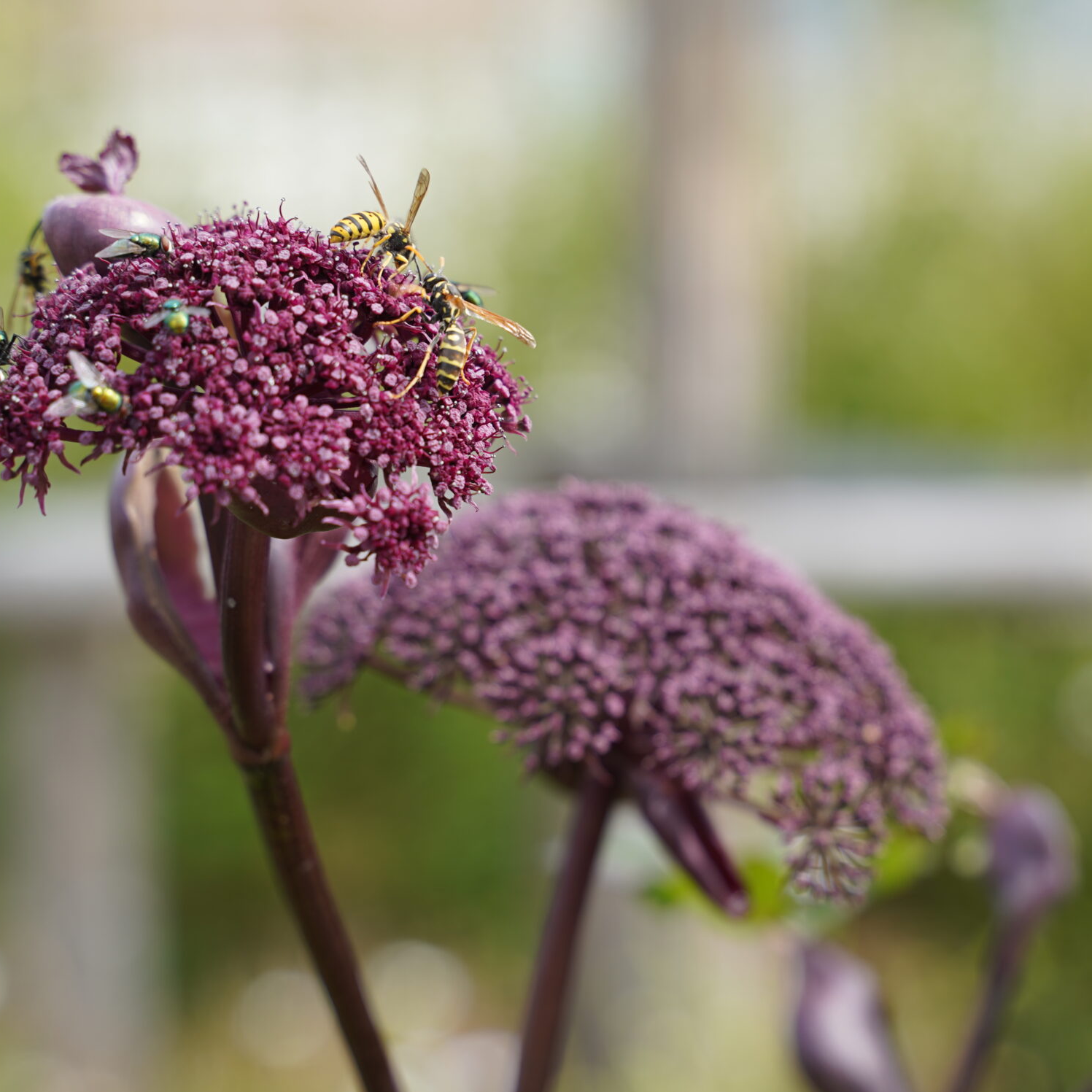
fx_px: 3890
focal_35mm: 109
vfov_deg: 16.0
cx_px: 725
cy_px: 547
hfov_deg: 15.9
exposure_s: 1/250
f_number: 4.5
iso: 100
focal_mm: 75
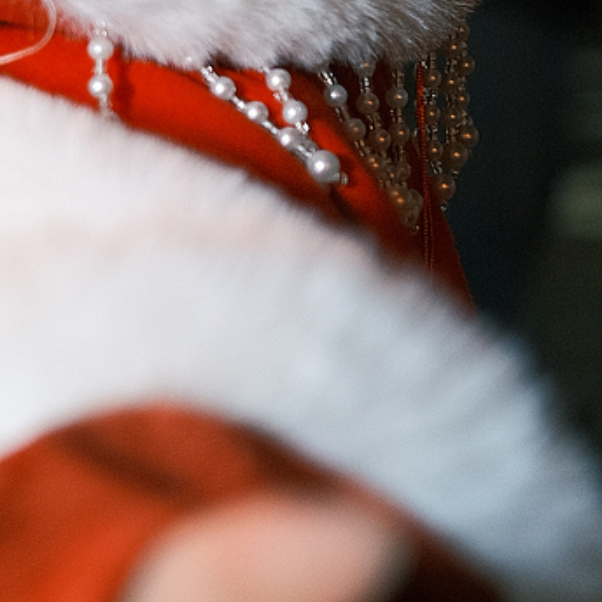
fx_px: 3266
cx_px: -420
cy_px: -33
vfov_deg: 10.4
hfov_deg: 10.0
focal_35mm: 166
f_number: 1.4
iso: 640
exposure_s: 1/125
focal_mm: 23
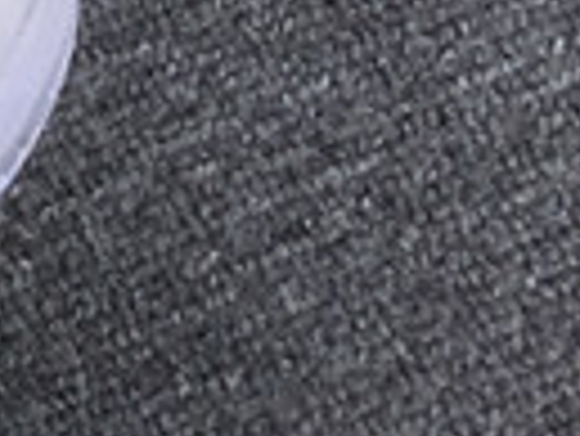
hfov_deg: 7.8
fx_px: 3623
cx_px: -1259
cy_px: -748
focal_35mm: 216
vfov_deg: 6.4
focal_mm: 3.3
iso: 25
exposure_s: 1/536
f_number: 2.4
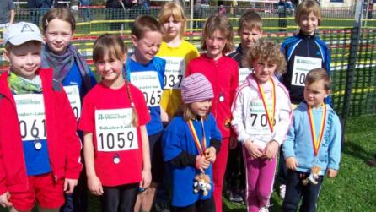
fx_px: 439
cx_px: 166
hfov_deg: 46.3
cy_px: 106
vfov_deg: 27.1
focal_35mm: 44
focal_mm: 5.85
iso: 64
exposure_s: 1/640
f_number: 4
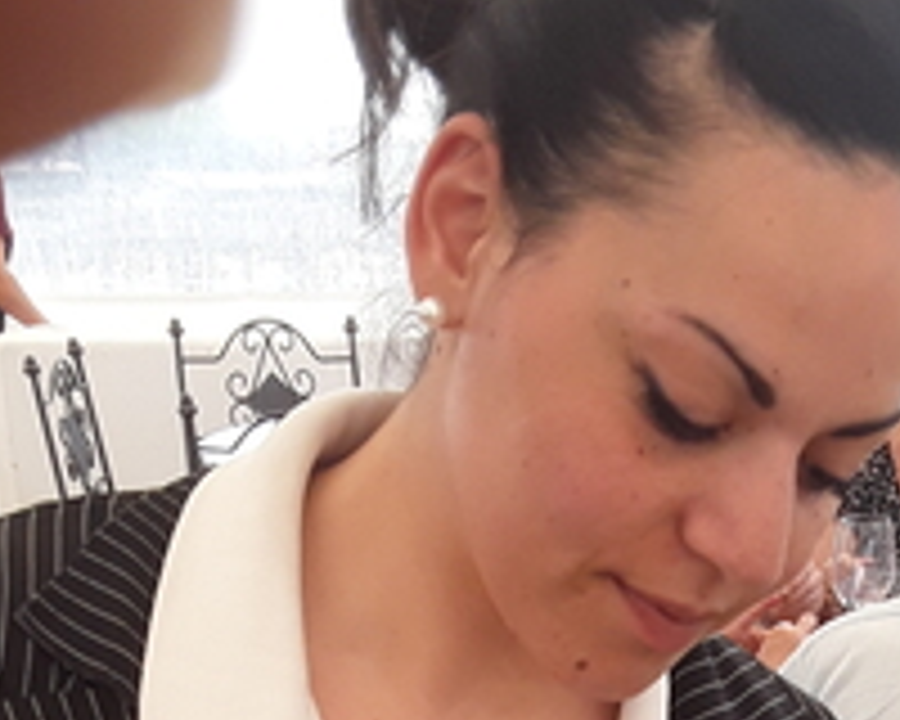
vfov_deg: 16.3
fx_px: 2104
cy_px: 1305
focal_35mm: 79
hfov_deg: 23.9
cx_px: 648
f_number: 1.9
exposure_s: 1/289
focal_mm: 2.91
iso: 40
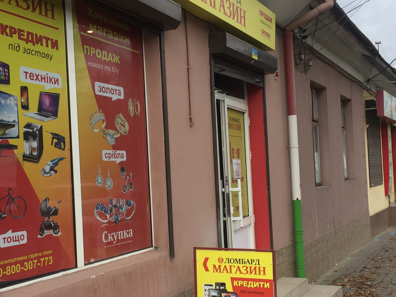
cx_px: 192
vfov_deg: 31.5
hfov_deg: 41.2
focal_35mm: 46
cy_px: 168
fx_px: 526
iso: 32
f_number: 2.2
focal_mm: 4.15
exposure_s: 1/1099
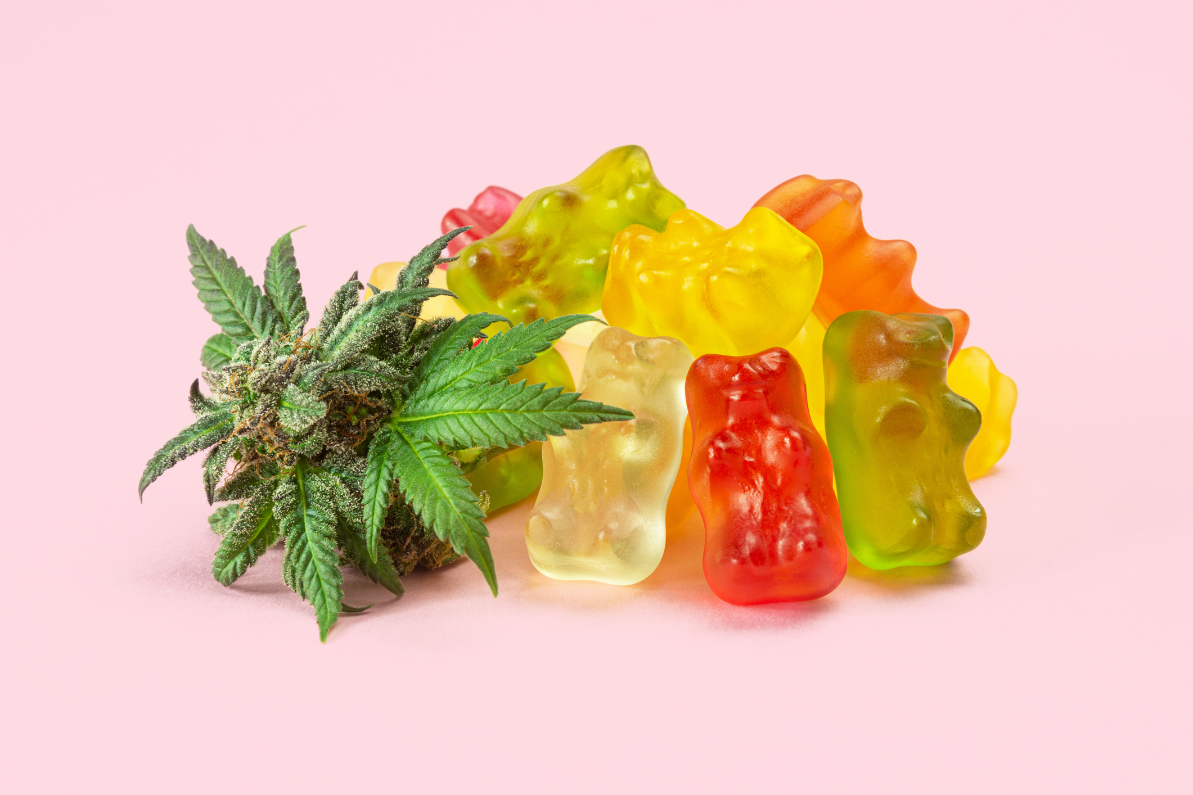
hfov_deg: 19.5
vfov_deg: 13.0
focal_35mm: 105
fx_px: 3479
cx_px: 596
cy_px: 398
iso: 100
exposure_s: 1/5
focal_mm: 70
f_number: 16
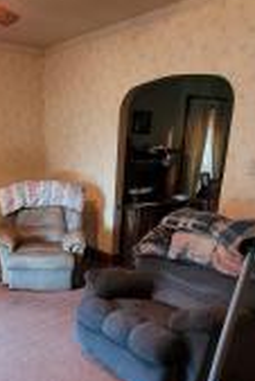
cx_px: 27
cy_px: 248
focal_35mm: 32
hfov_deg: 38.5
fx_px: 339
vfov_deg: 57.6
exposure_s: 1/30
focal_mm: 1.74
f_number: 2.2
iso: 320
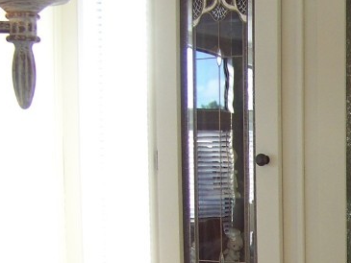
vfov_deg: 14.3
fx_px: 1024
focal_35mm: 101
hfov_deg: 18.2
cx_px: 452
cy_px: 290
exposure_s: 1/30
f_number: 2.8
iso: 80
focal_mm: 5.85
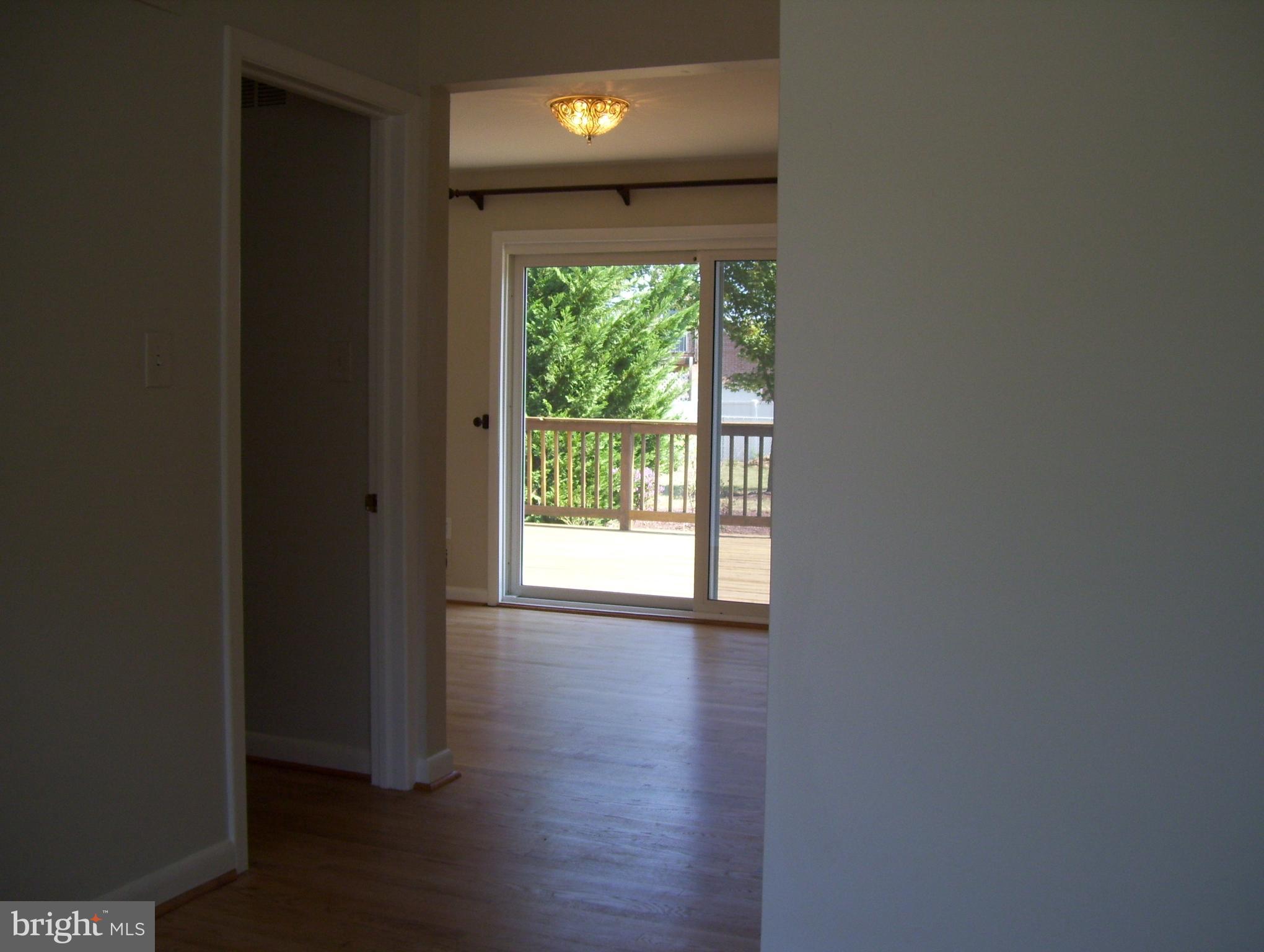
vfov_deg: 39.7
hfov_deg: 51.3
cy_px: 476
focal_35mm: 36
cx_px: 632
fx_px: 1316
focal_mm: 6
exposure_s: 1/160
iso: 100
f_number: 2.7
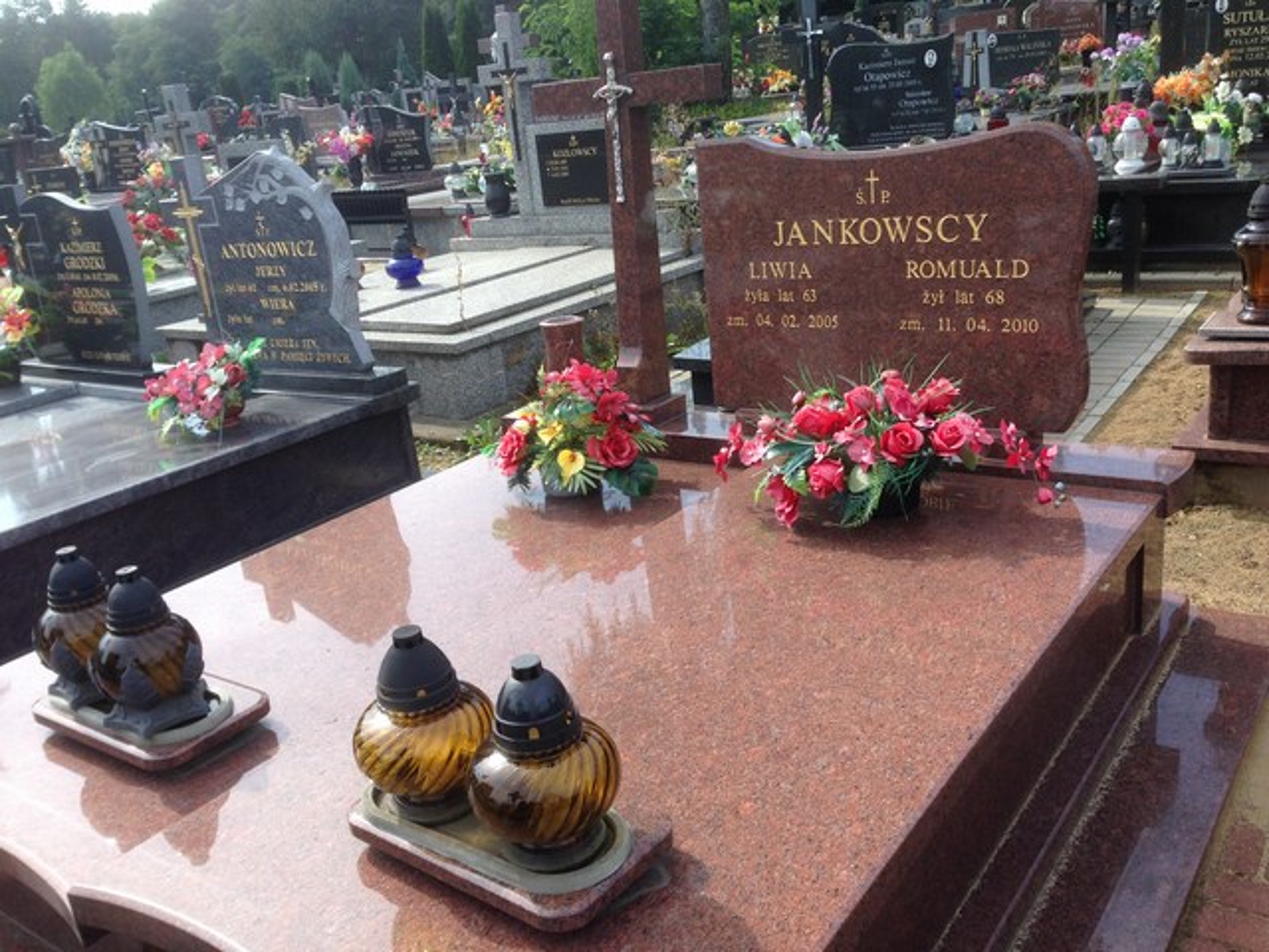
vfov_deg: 42.9
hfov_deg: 55.4
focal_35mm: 33
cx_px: 634
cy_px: 476
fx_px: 1210
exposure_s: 1/609
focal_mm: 4.12
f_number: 2.4
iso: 50
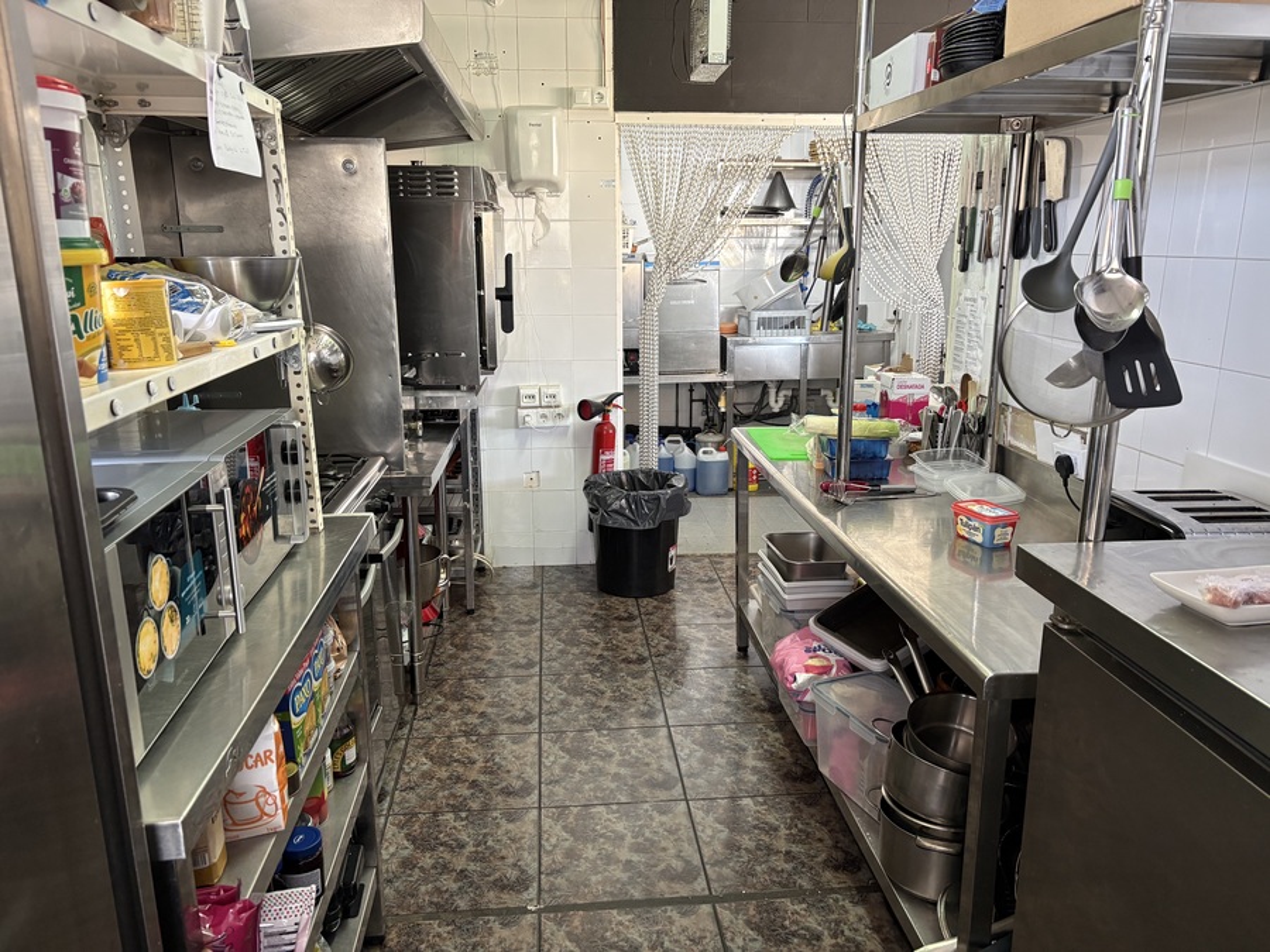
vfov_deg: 53.1
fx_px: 954
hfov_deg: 67.3
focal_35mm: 26
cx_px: 635
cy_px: 476
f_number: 1.6
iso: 160
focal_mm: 5.96
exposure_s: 1/50
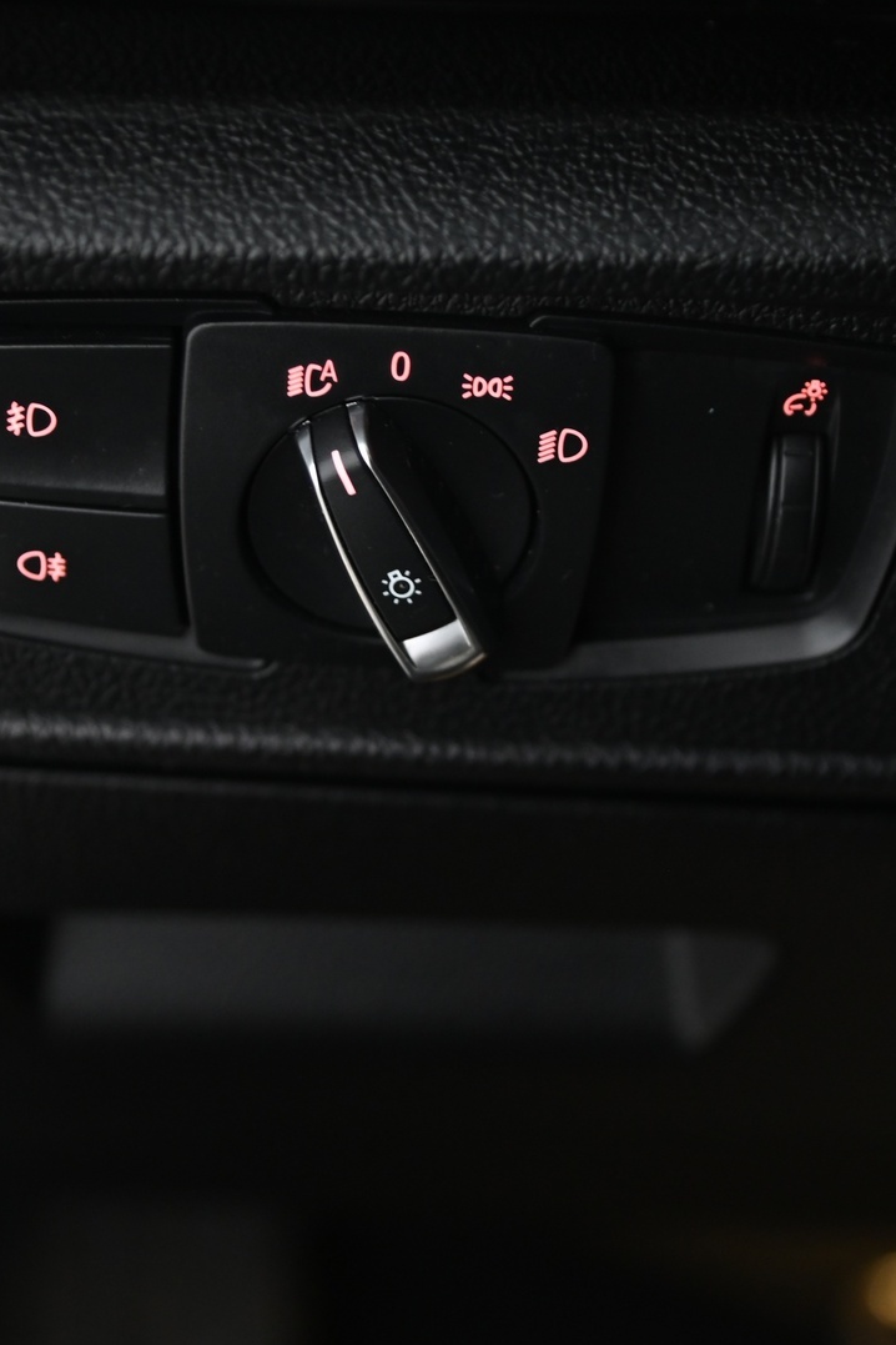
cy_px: 672
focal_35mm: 113
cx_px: 387
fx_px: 4218
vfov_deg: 18.1
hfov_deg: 12.1
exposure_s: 1/15
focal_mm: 75
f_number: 4
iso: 2000
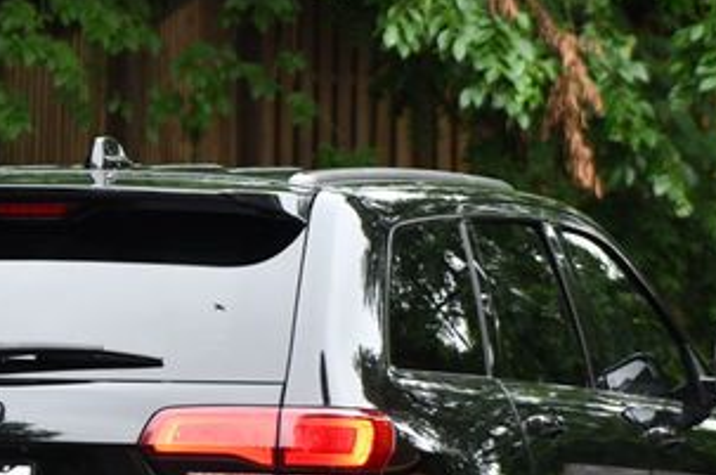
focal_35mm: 311
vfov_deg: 4.4
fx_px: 6176
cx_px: 217
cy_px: 494
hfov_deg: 6.6
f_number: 4.8
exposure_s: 1/250
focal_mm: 98
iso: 500
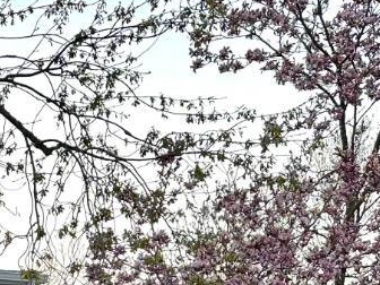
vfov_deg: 13.2
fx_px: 1175
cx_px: -311
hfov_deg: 15.6
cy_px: 396
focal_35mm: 107
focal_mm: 6.86
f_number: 1.78
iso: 80
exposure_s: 1/406
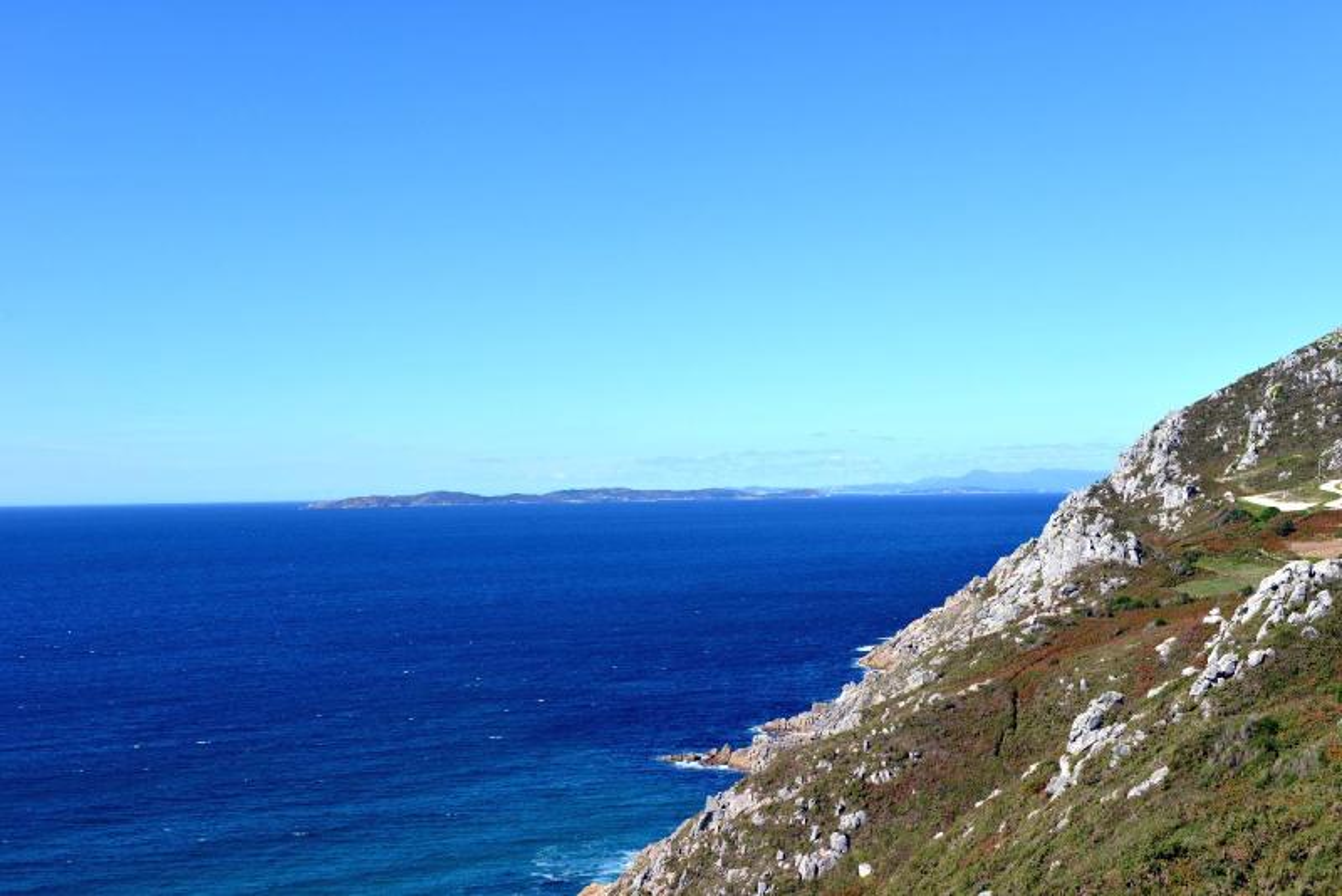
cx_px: 671
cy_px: 448
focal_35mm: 42
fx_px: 1566
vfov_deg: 31.9
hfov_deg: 46.4
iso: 160
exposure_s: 1/400
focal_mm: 42
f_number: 10
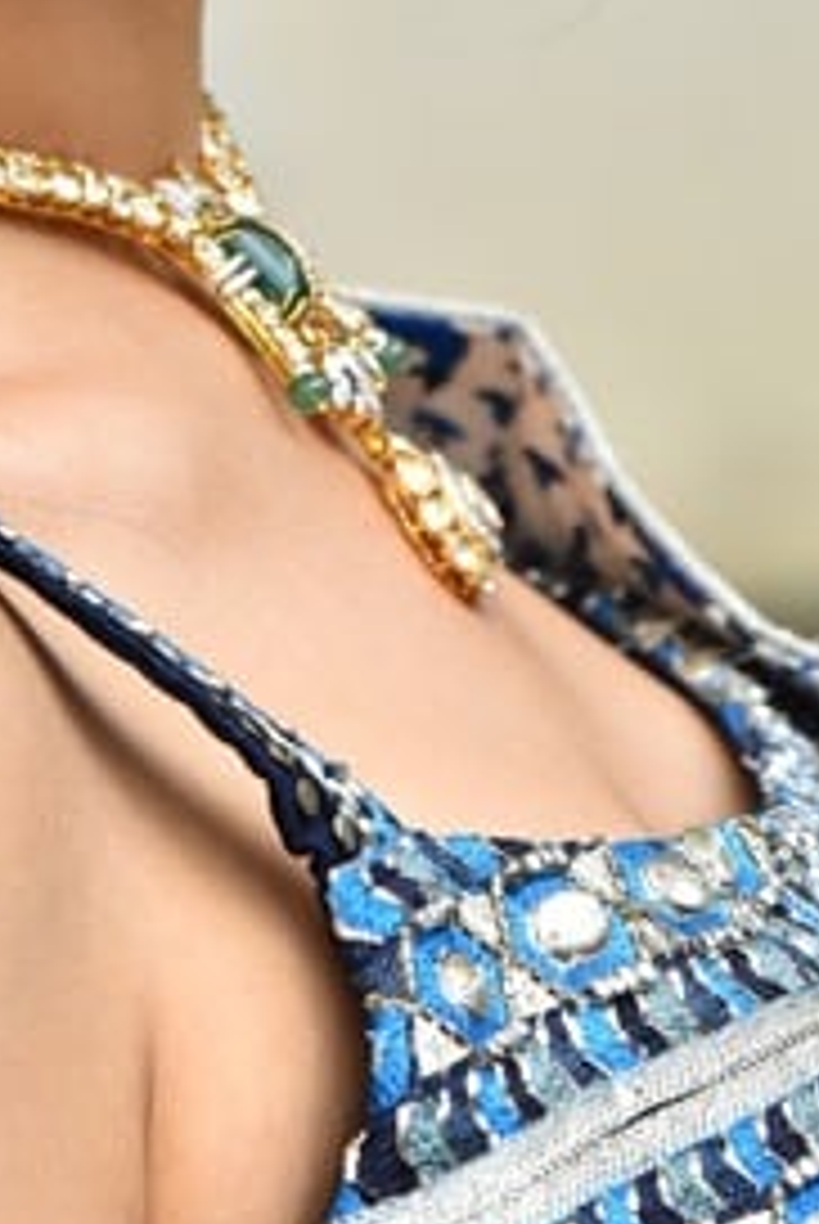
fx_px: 14397
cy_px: -374
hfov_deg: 3.3
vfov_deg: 4.8
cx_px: 36
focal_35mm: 423
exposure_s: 1/125
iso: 800
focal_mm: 120
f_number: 5.6
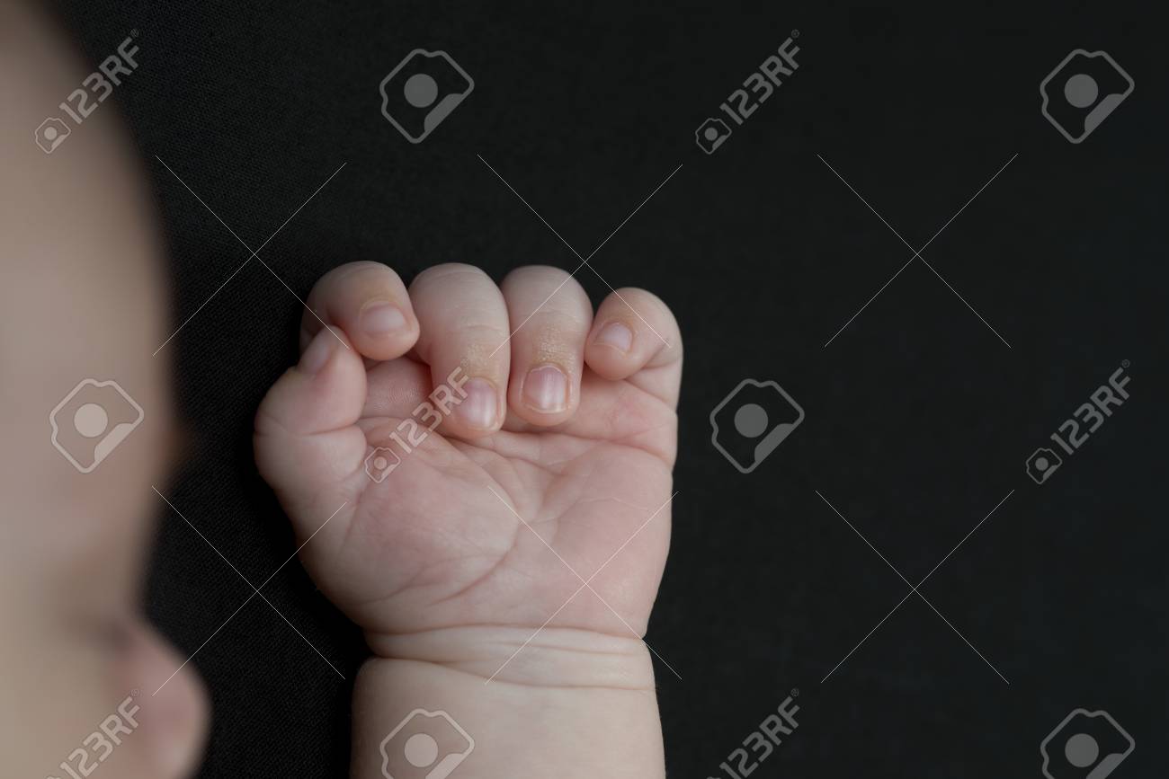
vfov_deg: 13.0
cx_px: 584
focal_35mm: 105
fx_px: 3410
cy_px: 390
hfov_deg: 19.5
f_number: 9
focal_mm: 105
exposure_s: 1/125
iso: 200
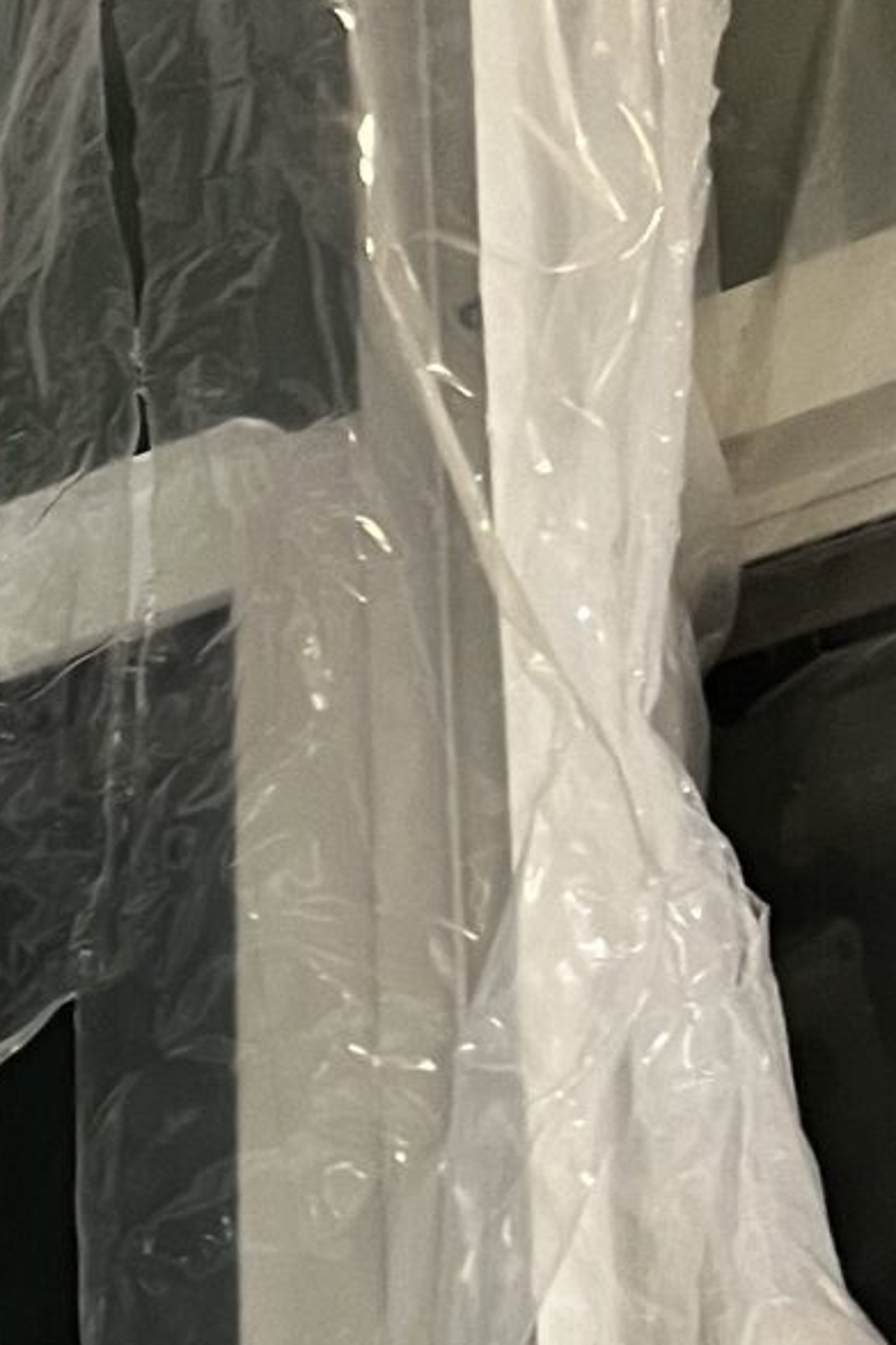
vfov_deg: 17.0
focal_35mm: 118
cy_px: 1343
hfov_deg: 10.5
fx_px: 4408
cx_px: -1022
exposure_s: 1/60
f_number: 1.6
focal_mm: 5.1
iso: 160
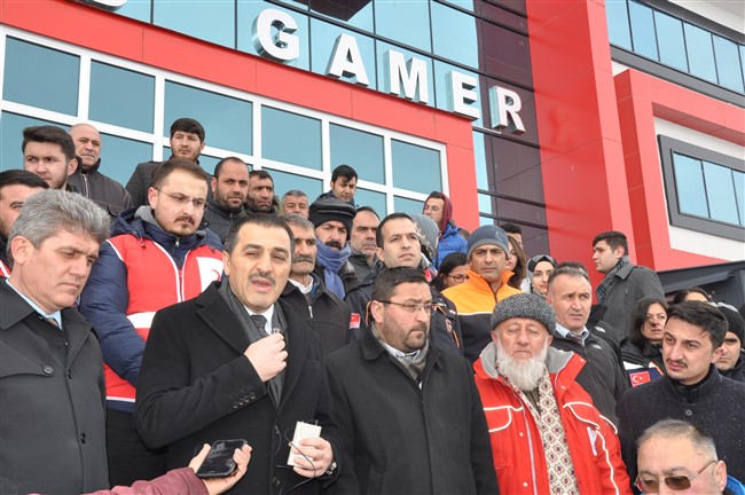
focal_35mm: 39
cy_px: 248
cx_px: 372
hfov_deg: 49.6
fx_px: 806
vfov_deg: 34.1
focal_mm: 26
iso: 250
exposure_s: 1/200
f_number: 9
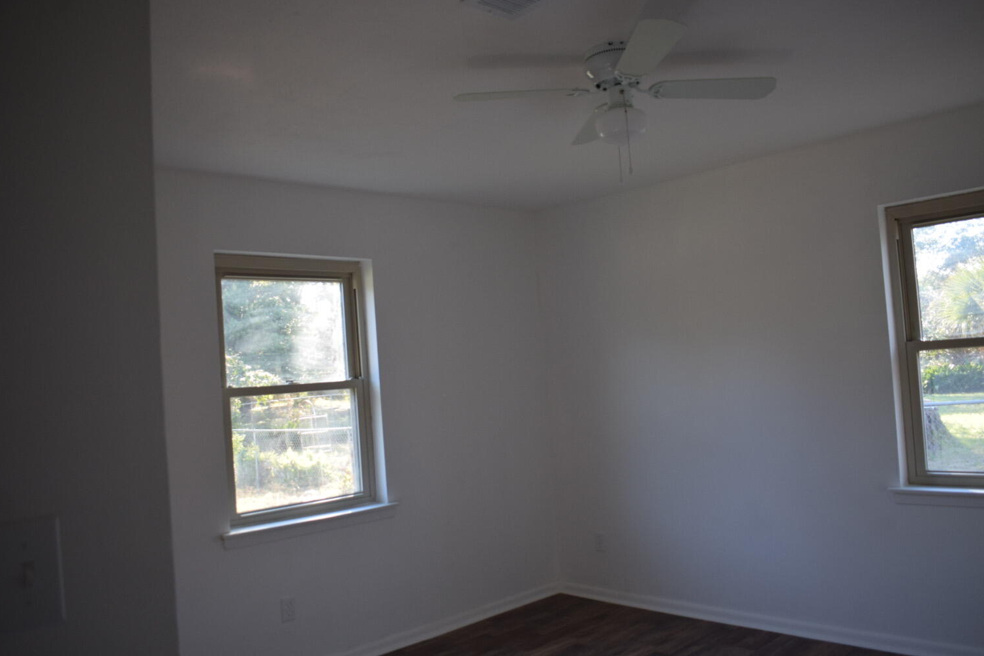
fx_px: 793
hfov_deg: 63.6
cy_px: 340
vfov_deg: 45.0
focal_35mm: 29
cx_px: 510
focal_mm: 18
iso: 400
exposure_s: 1/80
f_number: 4.5
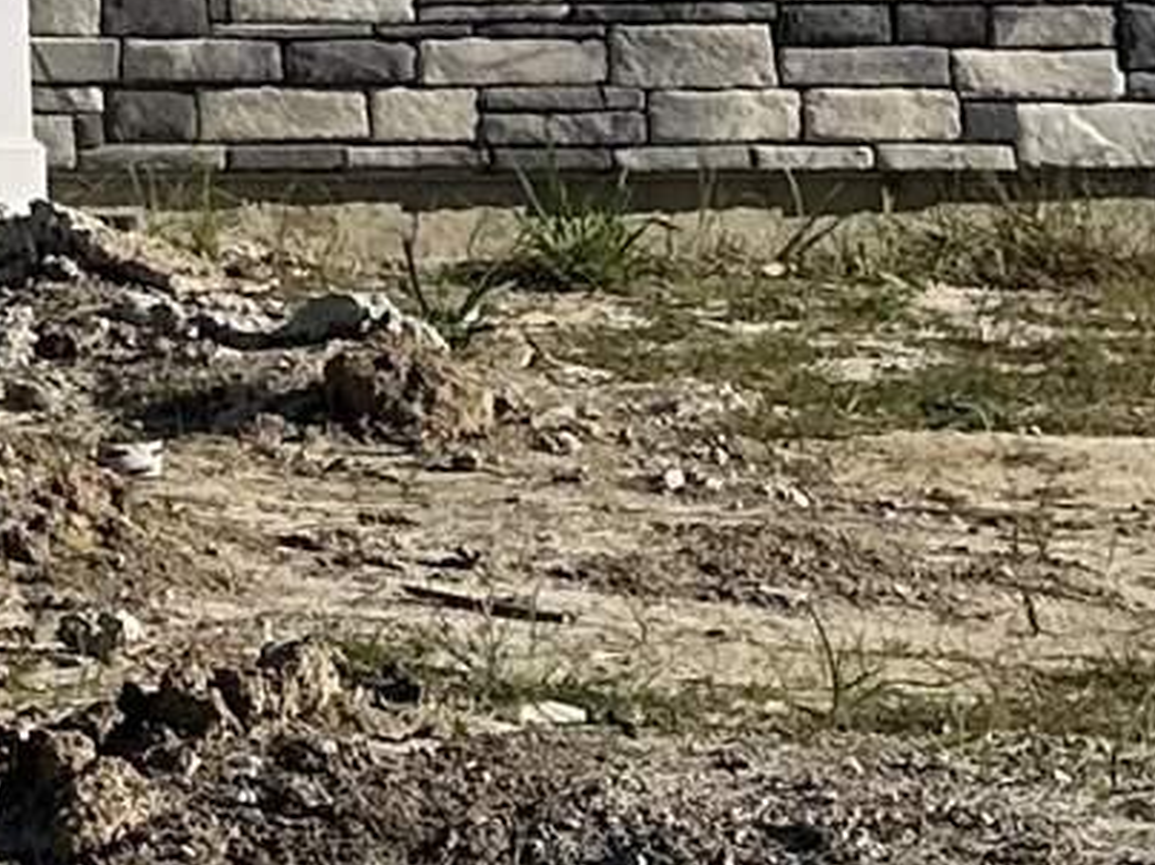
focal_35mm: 183
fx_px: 6104
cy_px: -1192
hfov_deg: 10.1
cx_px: -1046
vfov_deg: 7.6
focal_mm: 6.86
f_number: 1.78
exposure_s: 1/7576
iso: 80
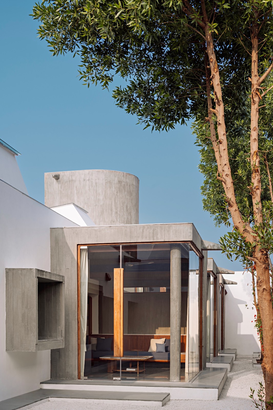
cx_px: 136
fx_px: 512
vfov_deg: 43.6
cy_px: 205
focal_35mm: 45
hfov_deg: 29.9
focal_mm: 45
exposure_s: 1/80
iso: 64
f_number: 8
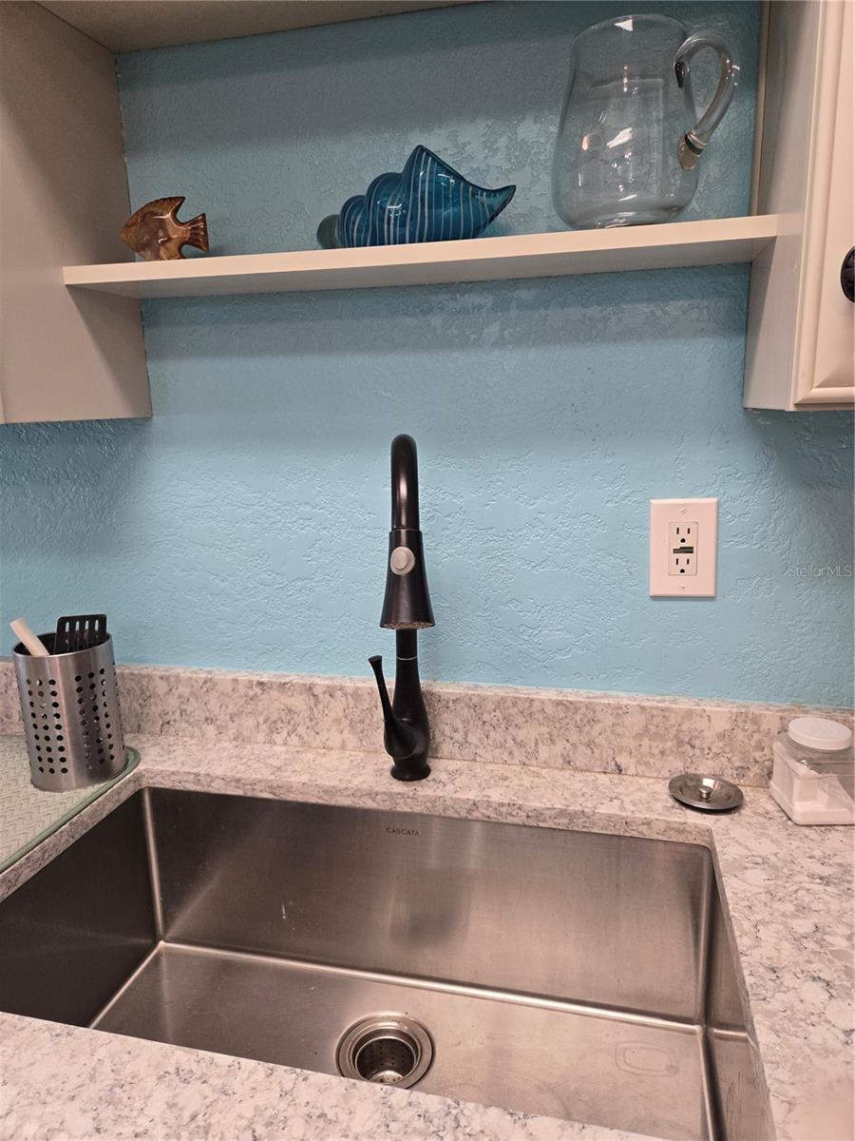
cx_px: 428
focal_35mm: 23
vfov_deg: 73.9
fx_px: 757
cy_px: 570
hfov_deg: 58.9
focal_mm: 5.4
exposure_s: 1/120
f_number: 1.8
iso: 200
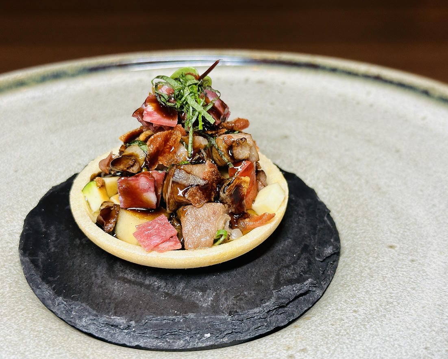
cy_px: 179
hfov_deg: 36.6
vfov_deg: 29.7
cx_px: 211
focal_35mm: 51
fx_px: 676
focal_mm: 6.86
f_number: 1.78
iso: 125
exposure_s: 1/60
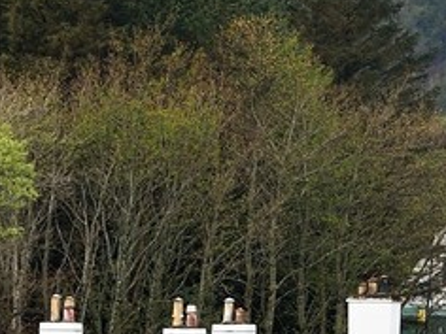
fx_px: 16762
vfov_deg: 1.1
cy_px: -43
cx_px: 1431
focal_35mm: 1301
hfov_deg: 1.5
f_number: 9
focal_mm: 200
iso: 200
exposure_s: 1/250
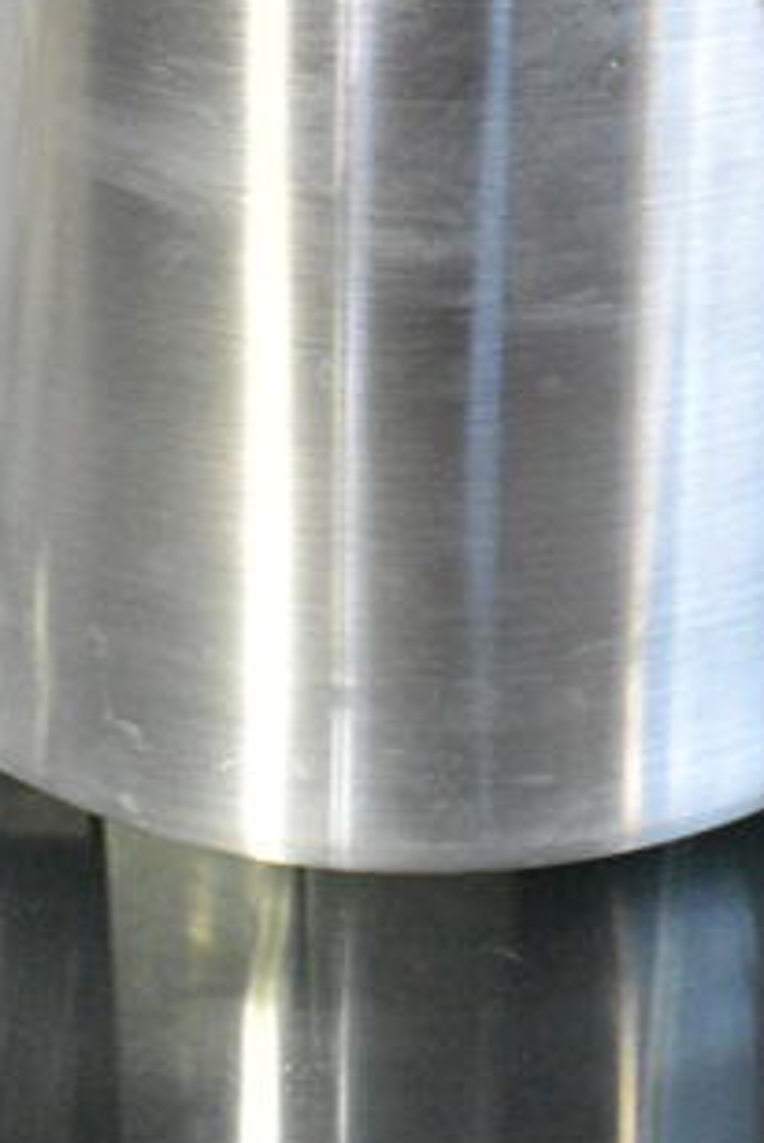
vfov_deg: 22.8
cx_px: 497
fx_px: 2541
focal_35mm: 80
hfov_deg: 17.1
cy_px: -317
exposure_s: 1/320
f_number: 9
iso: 6400
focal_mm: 18
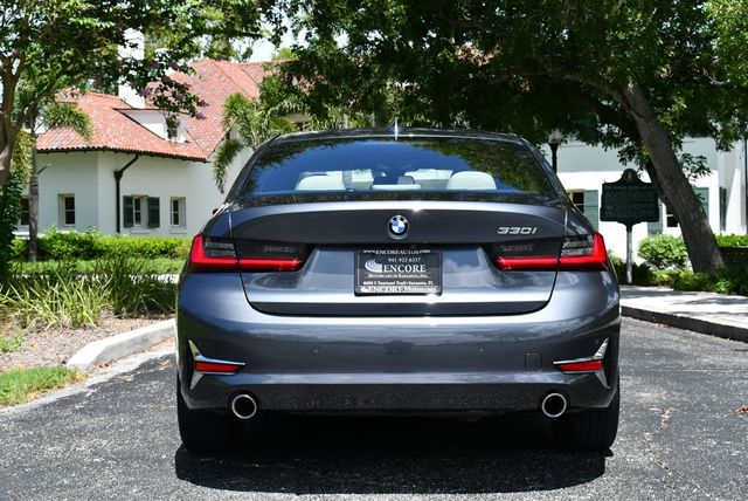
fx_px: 1289
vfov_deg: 22.0
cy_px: 250
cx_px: 374
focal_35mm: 62
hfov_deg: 32.4
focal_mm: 31
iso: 140
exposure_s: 1/250
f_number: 8
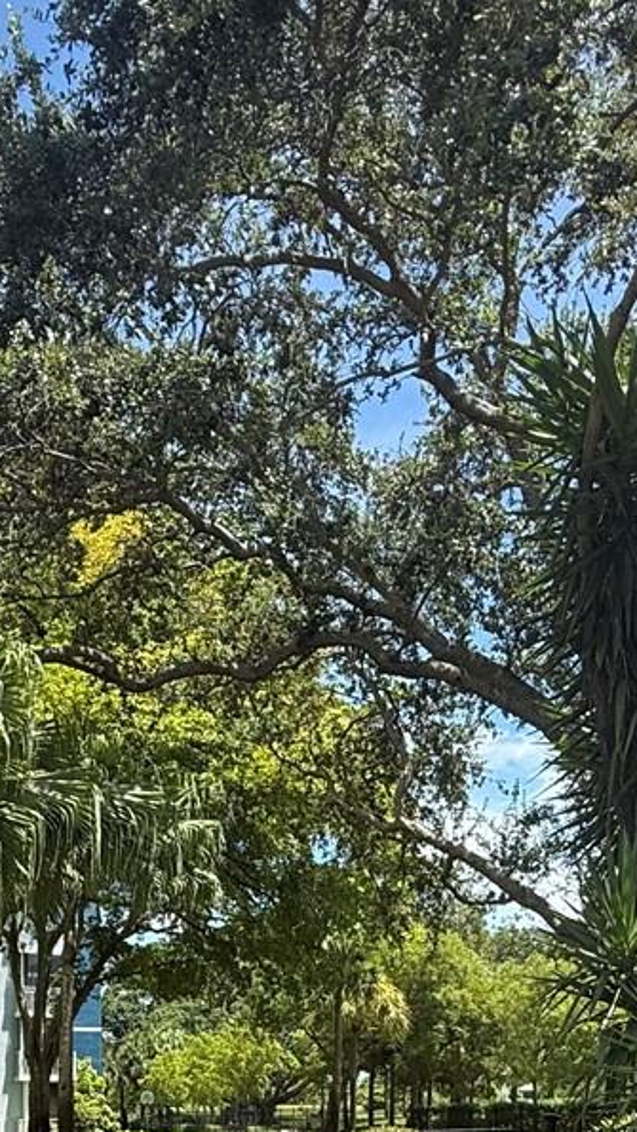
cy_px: 1079
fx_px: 1230
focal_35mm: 41
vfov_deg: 43.7
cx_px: 217
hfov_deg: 28.9
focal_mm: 2.22
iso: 50
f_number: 2.2
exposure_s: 1/619
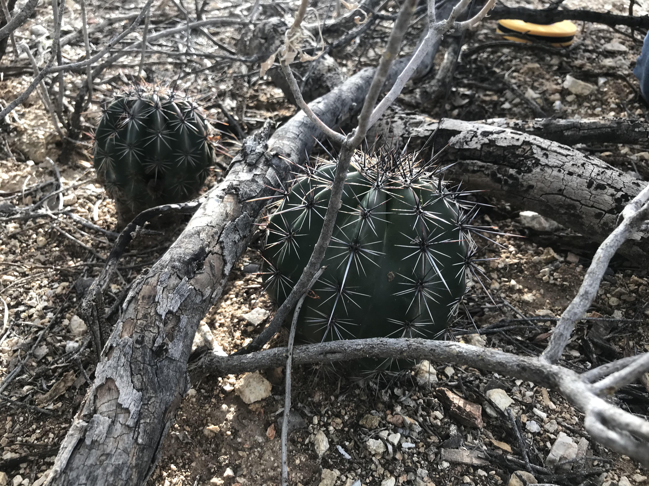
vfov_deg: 49.7
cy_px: 243
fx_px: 525
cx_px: 324
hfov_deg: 63.4
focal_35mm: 28
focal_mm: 3.99
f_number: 1.8
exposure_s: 1/124
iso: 20
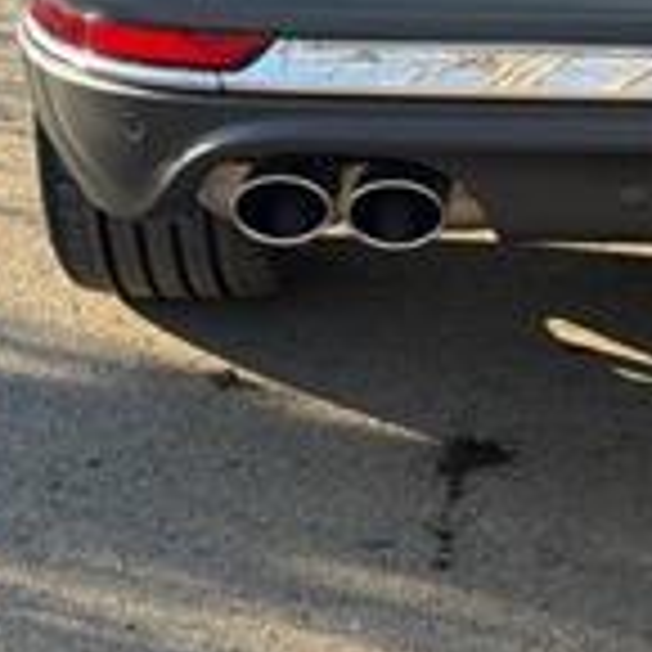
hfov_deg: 9.2
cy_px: -418
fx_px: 3985
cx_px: 800
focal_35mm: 187
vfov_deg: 9.0
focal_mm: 6.76
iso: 80
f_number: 1.78
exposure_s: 1/895
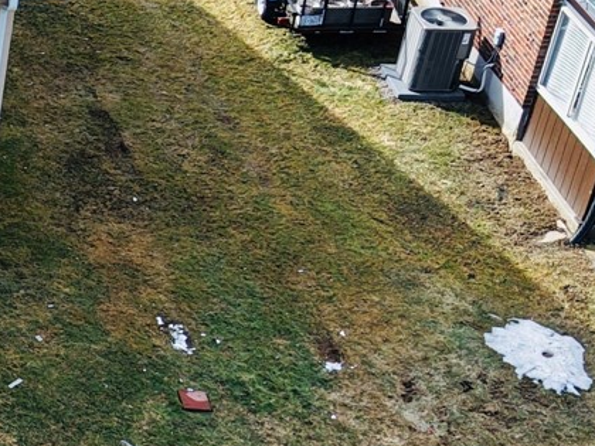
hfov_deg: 15.0
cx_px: -411
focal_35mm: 117
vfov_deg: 12.6
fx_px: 2011
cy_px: 377
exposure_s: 1/1250
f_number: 1.8
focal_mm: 8.67
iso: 100
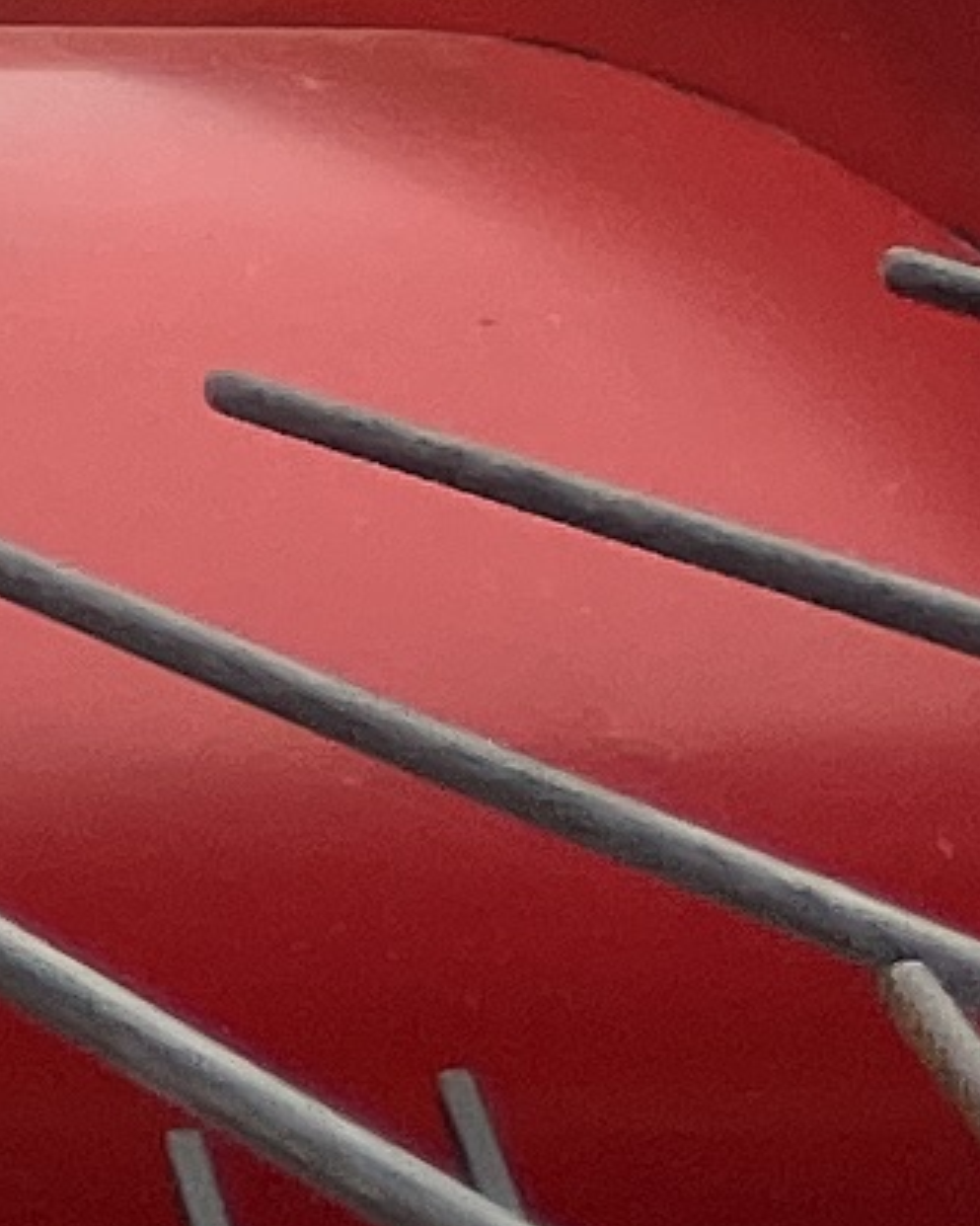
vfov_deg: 7.1
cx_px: -4628
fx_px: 8958
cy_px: -2212
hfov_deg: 4.7
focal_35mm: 247
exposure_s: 1/164
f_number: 1.6
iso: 40
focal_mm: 5.1
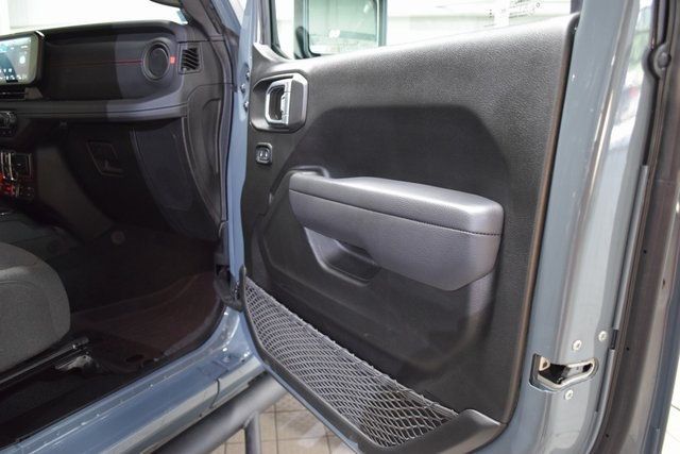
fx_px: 510
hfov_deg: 67.4
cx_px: 340
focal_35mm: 27
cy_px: 227
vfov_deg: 48.0
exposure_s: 1/30
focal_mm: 18
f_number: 3.5
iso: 2200
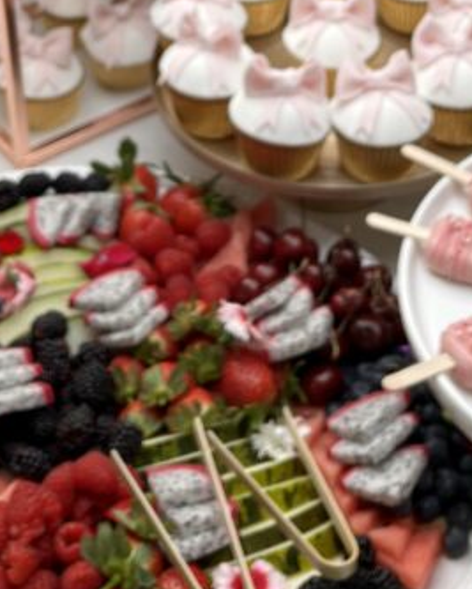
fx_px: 1360
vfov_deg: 23.1
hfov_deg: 19.6
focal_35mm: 78
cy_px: -44
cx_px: 297
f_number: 1.6
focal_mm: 5.1
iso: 32
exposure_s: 1/150
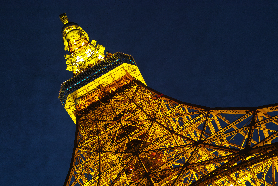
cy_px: 97
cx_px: 145
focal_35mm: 48
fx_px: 371
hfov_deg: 41.1
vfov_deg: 28.1
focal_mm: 30
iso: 200
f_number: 8
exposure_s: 1/2.5
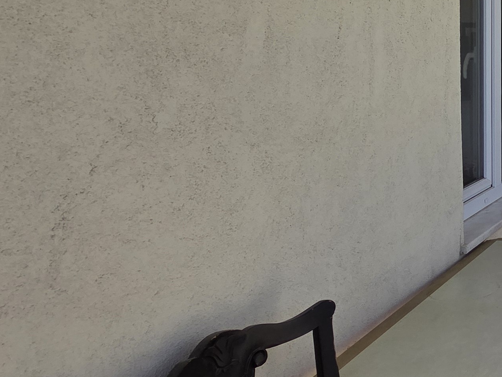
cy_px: 57
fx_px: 595
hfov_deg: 30.0
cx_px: 726
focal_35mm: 41
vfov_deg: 33.7
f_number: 2.2
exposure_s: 1/2277
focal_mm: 2.2
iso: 50
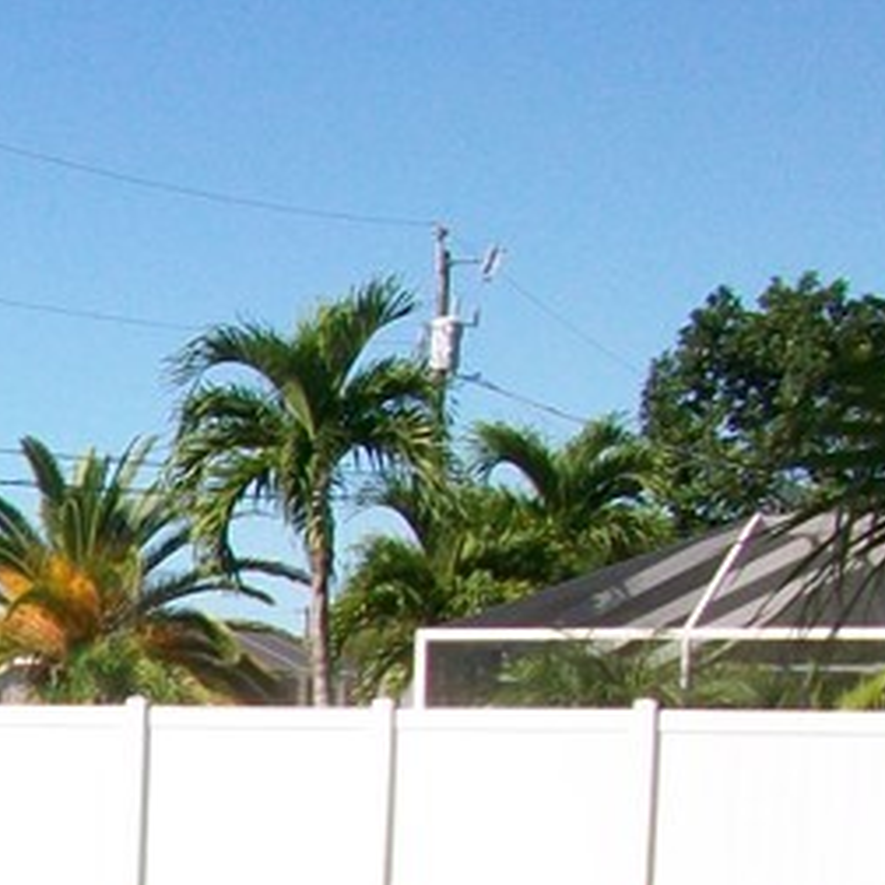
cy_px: 1106
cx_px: -748
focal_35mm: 115
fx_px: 3326
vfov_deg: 14.6
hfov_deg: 13.5
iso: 64
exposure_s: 1/250
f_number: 5.5
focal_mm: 5.7
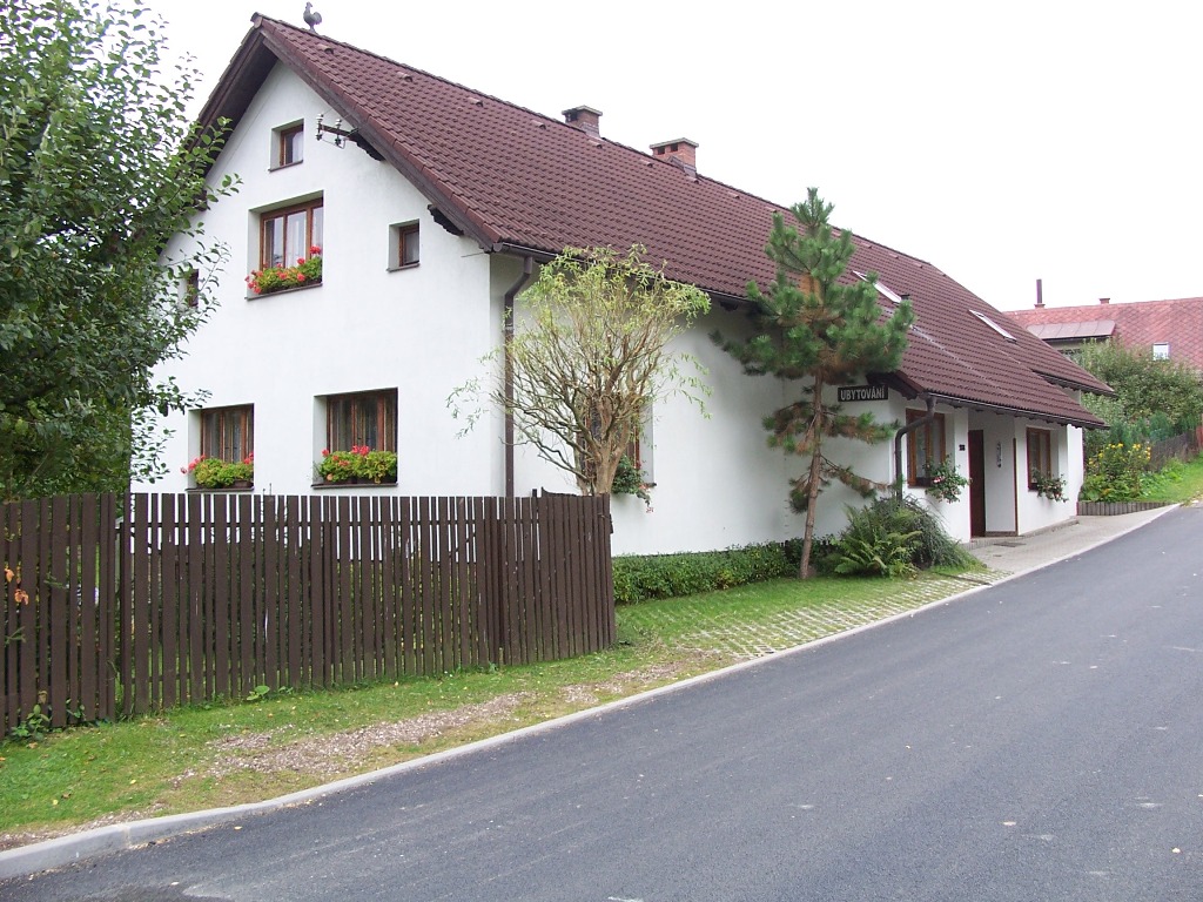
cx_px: 602
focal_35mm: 35
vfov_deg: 40.7
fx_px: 1216
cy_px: 451
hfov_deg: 52.6
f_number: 2.8
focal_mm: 6
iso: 80
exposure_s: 1/125
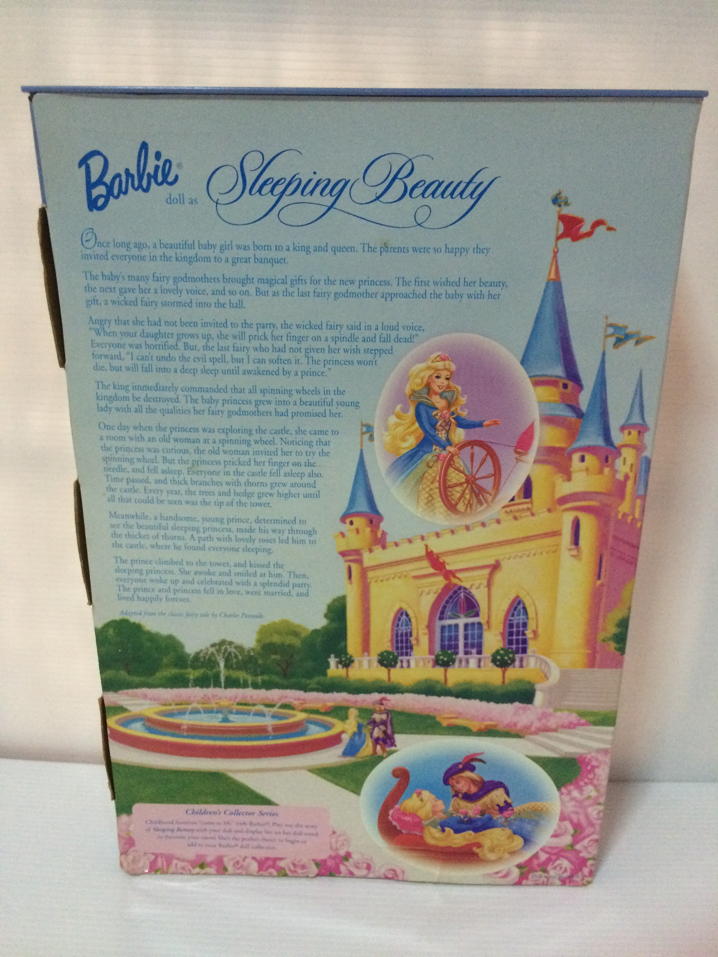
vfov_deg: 61.7
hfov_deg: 48.2
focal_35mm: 29
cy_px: 478
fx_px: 802
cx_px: 359
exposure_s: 1/20
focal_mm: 4.15
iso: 320
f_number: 2.2
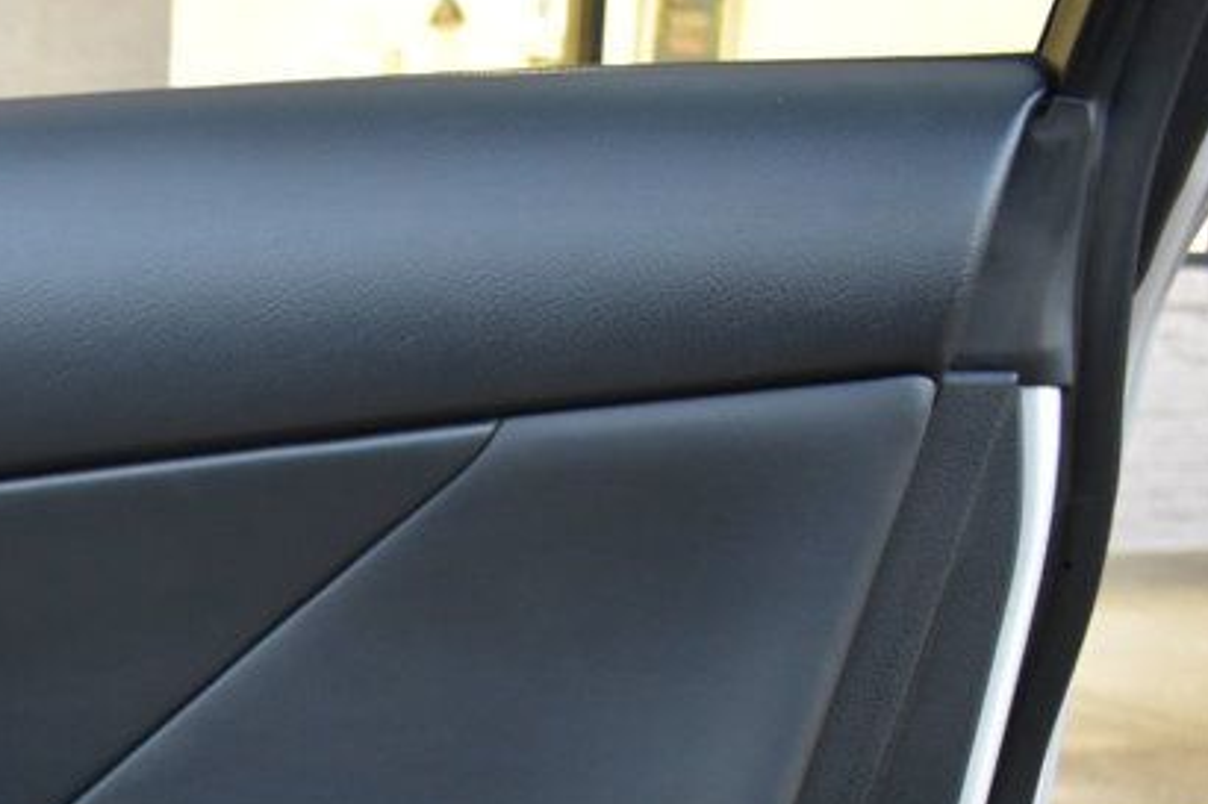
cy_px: 998
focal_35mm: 75
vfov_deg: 17.2
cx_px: -283
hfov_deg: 24.2
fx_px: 2516
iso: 1600
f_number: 3.5
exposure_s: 1/13
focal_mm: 20
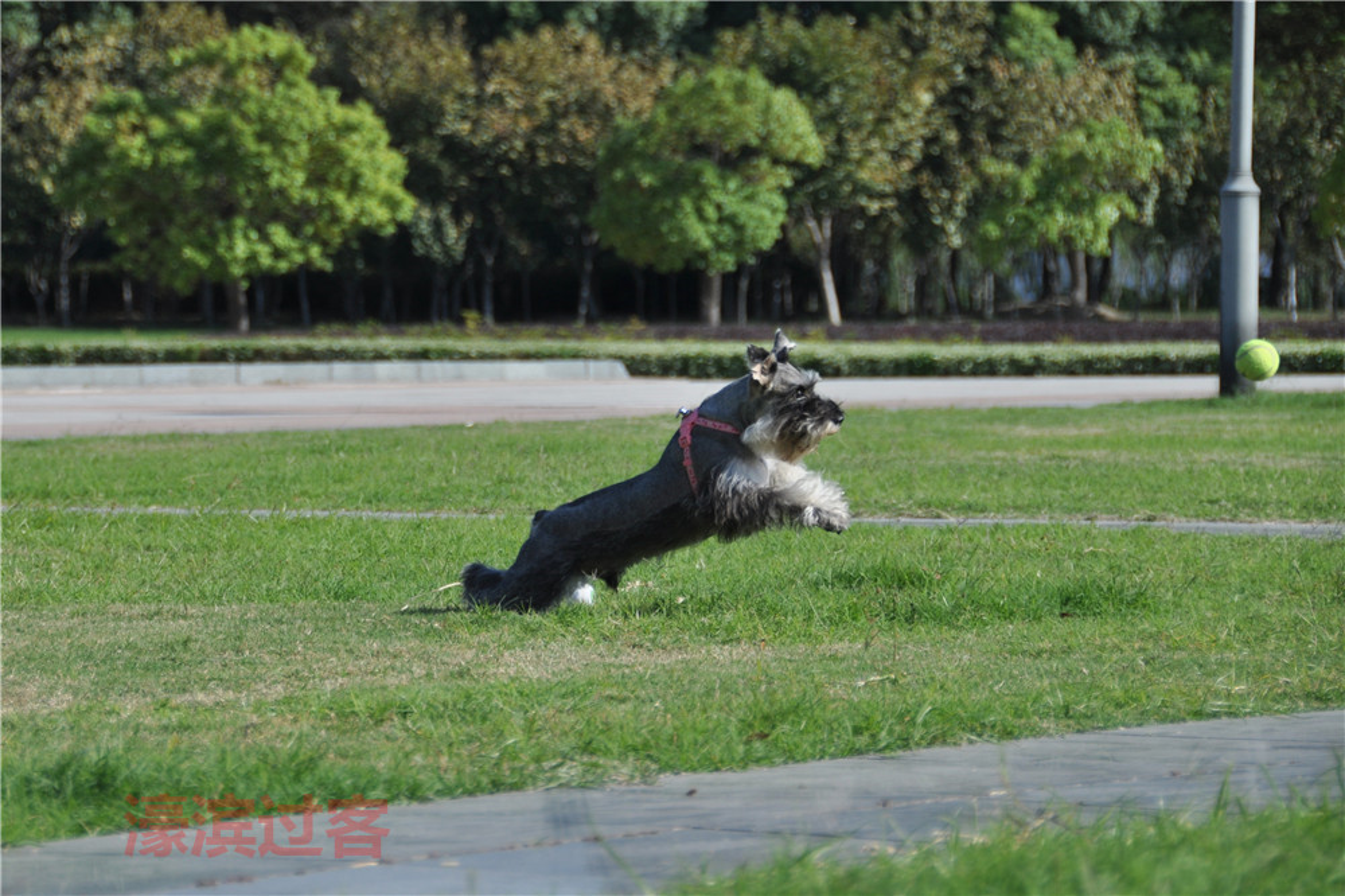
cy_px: 448
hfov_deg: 13.0
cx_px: 672
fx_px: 5882
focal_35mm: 158
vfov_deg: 8.7
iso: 200
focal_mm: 105
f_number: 5.3
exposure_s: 1/1250
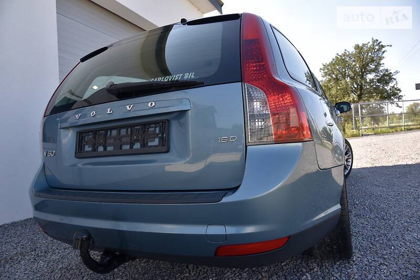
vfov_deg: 53.1
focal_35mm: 24
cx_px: 210
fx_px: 280
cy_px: 140
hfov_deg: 73.8
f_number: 8
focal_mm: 24
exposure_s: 1/250
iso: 400
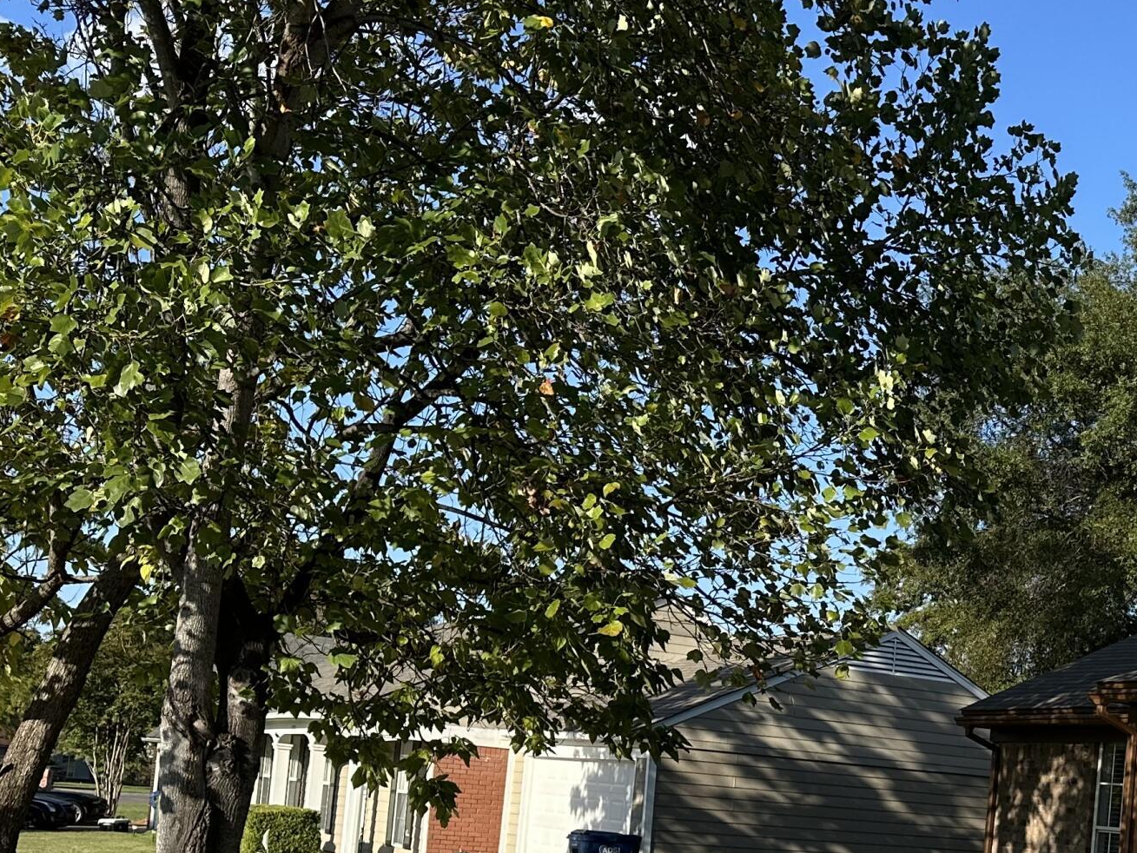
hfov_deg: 31.7
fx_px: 1807
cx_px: 1189
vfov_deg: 25.7
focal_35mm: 55
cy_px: 779
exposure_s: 1/2809
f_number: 1.78
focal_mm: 6.86
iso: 80
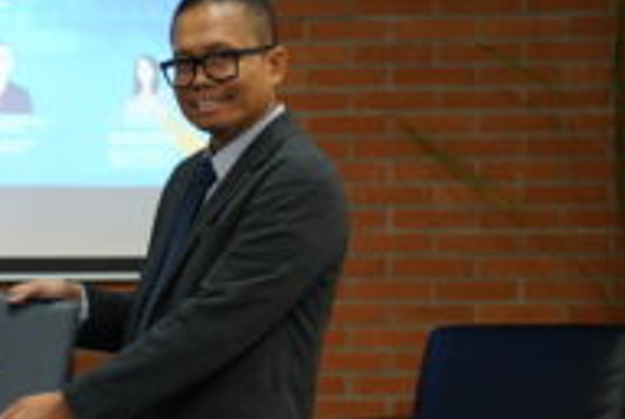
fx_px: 2313
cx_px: -128
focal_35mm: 133
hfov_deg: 14.9
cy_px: 226
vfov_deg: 10.3
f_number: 2.8
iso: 800
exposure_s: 1/100
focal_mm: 53
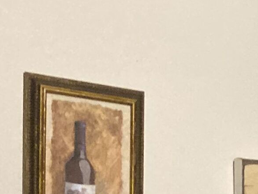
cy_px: 361
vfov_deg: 9.5
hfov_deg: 11.3
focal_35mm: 147
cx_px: 603
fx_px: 1096
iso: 320
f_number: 1.8
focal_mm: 3.99
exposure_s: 1/30
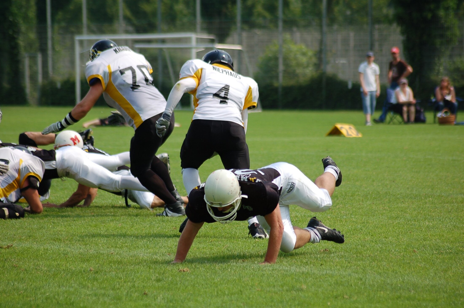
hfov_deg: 8.1
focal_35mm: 255
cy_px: 154
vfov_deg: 5.4
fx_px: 3280
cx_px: 232
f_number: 5
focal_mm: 170
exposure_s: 1/1250
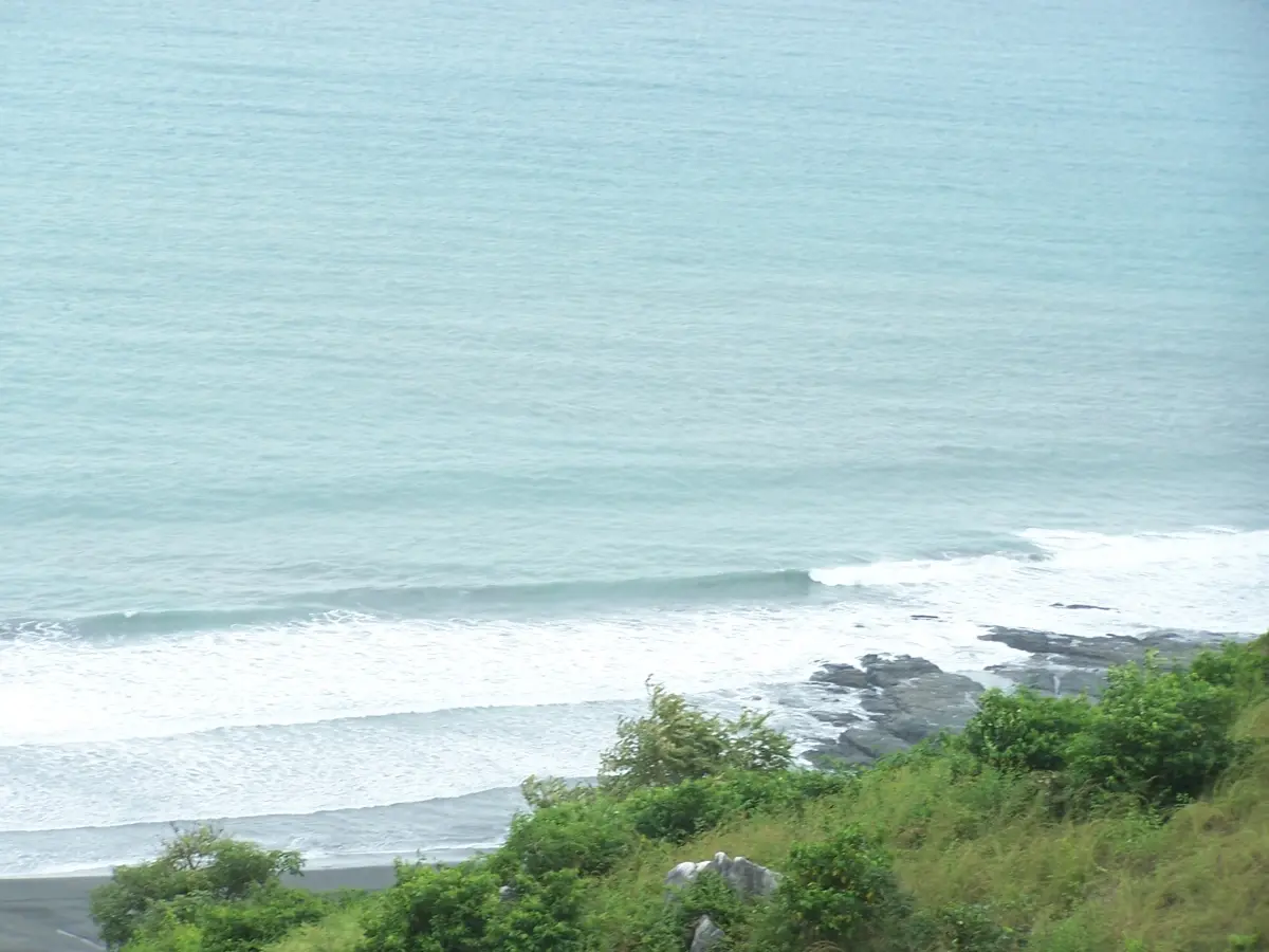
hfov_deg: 14.2
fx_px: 5096
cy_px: 476
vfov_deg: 10.7
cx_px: 634
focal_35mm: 139
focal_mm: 23.1
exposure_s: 1/750
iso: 80
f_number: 3.2
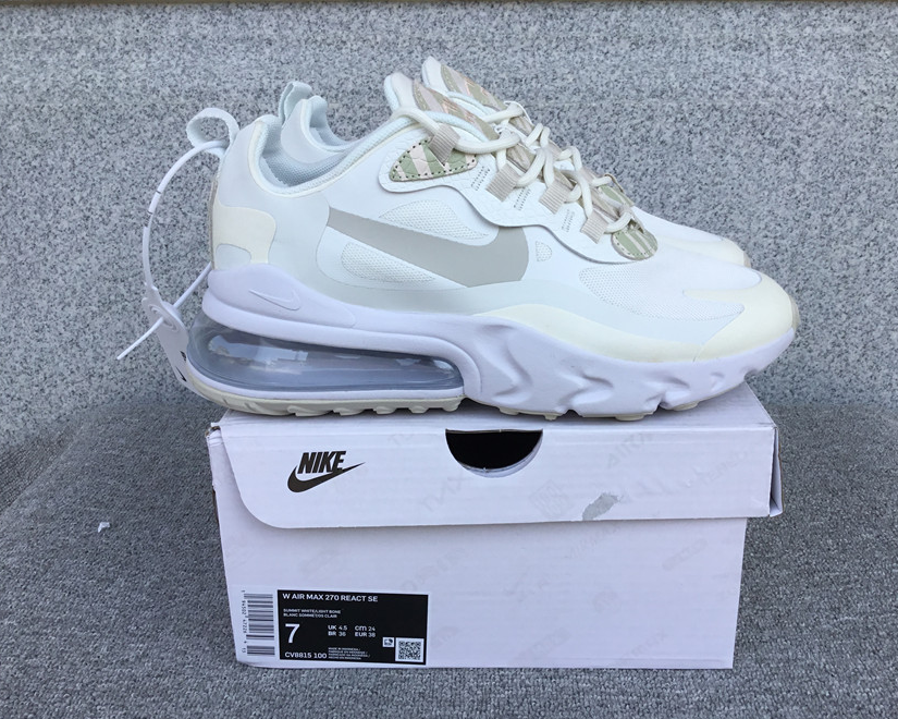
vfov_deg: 44.5
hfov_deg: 54.2
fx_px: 877
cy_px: 359
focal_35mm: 33
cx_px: 484
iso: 25
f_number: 2.4
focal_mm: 3.3
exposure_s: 1/582
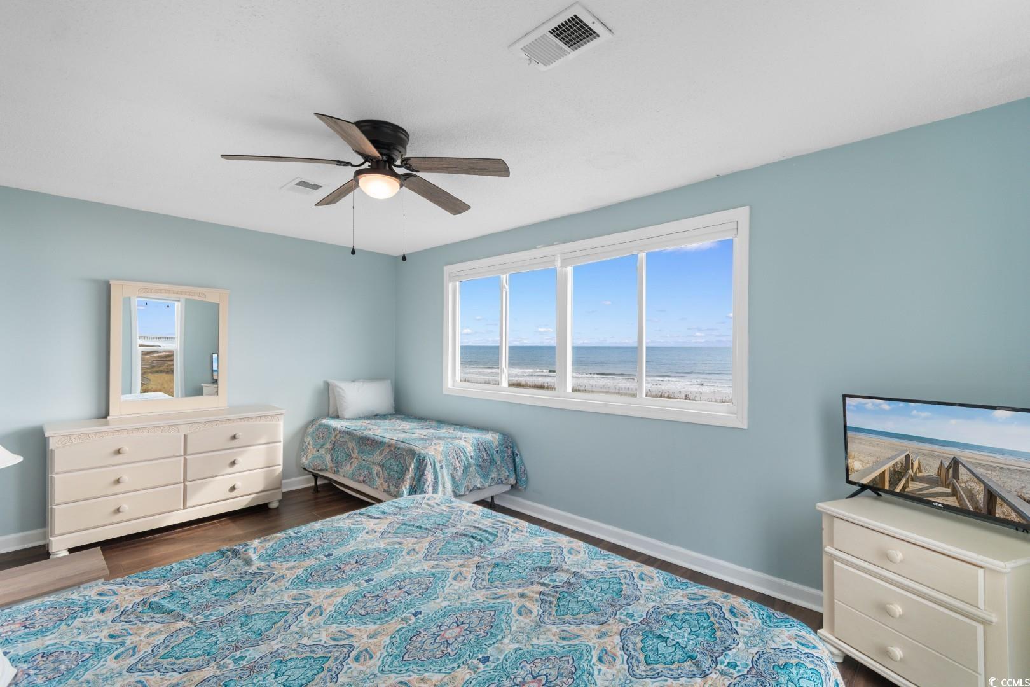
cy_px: 344
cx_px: 515
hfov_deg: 100.4
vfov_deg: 77.3
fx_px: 429
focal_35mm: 15
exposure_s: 1/50
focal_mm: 10
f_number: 4.5
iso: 100
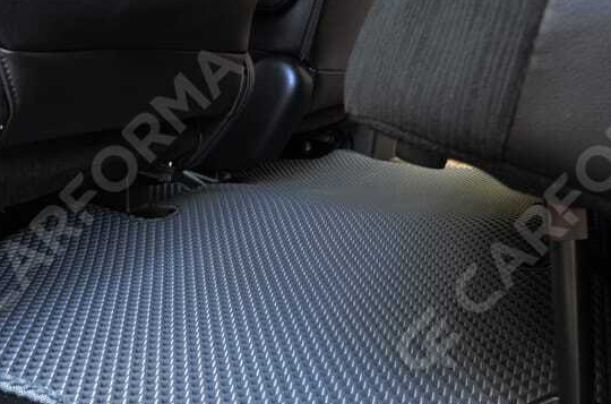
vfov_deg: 32.9
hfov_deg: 48.6
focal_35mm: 40
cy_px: 277
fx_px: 677
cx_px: 292
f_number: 5.6
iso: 800
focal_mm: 18
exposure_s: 1/8
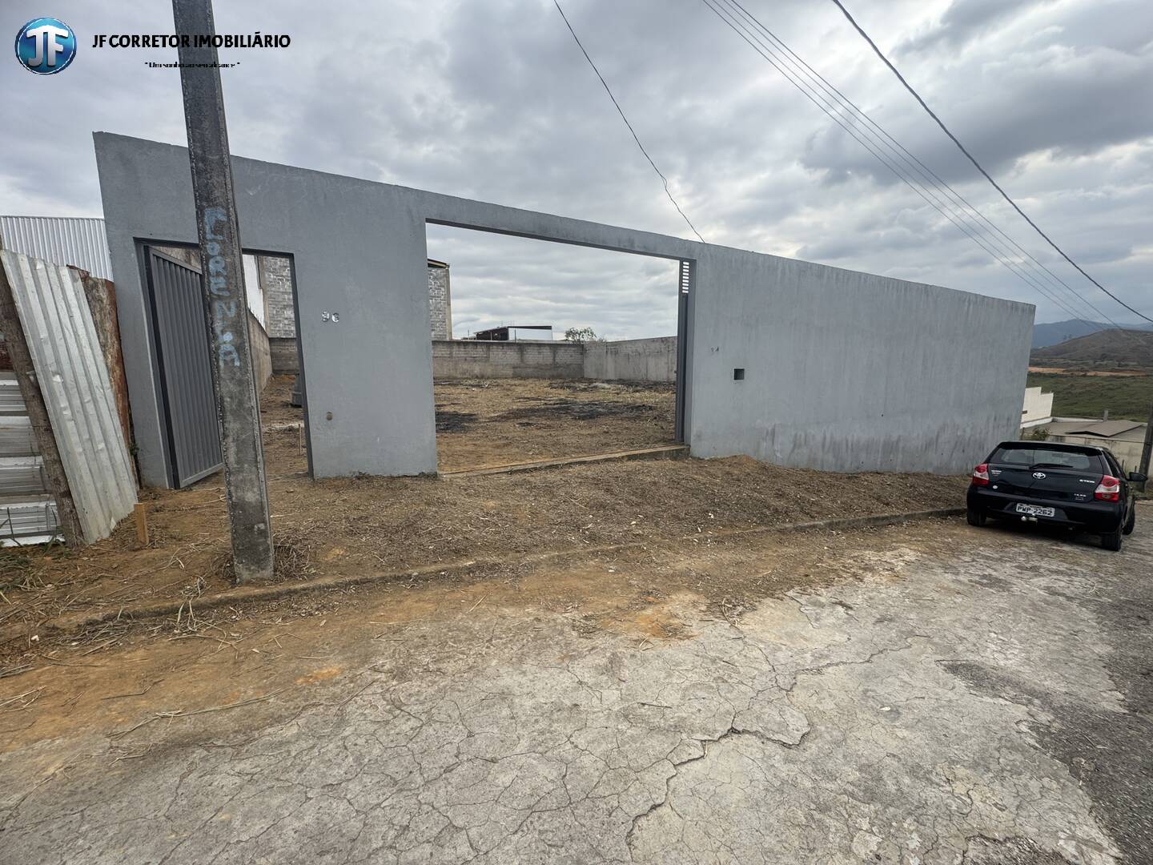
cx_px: 576
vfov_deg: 85.7
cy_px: 432
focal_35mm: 14
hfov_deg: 102.1
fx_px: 466
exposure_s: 1/1160
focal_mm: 2.22
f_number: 2.2
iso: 50
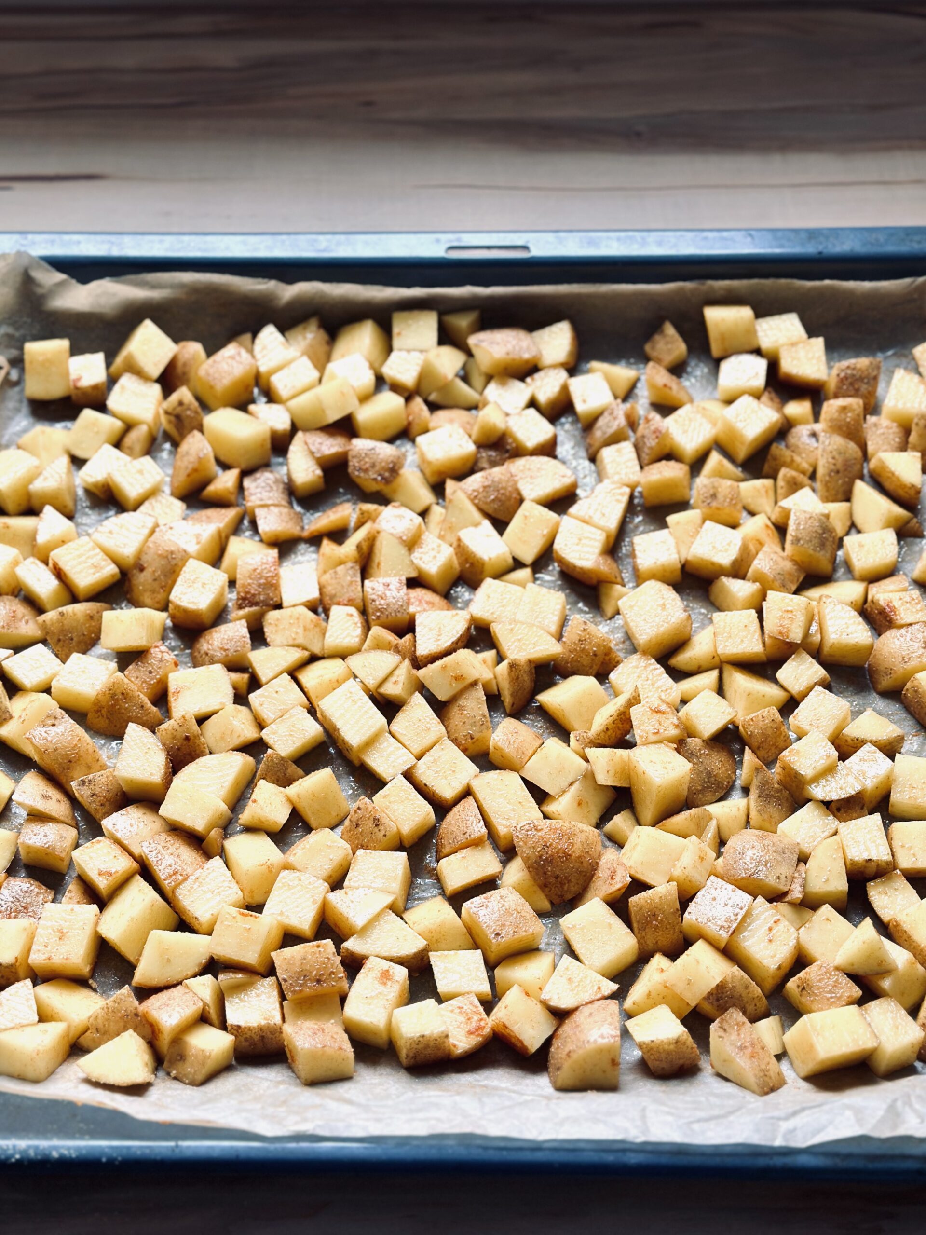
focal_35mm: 48
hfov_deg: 30.3
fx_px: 1712
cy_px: 618
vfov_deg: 39.7
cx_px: 463
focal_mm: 6.86
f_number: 1.78
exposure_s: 1/131
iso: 64
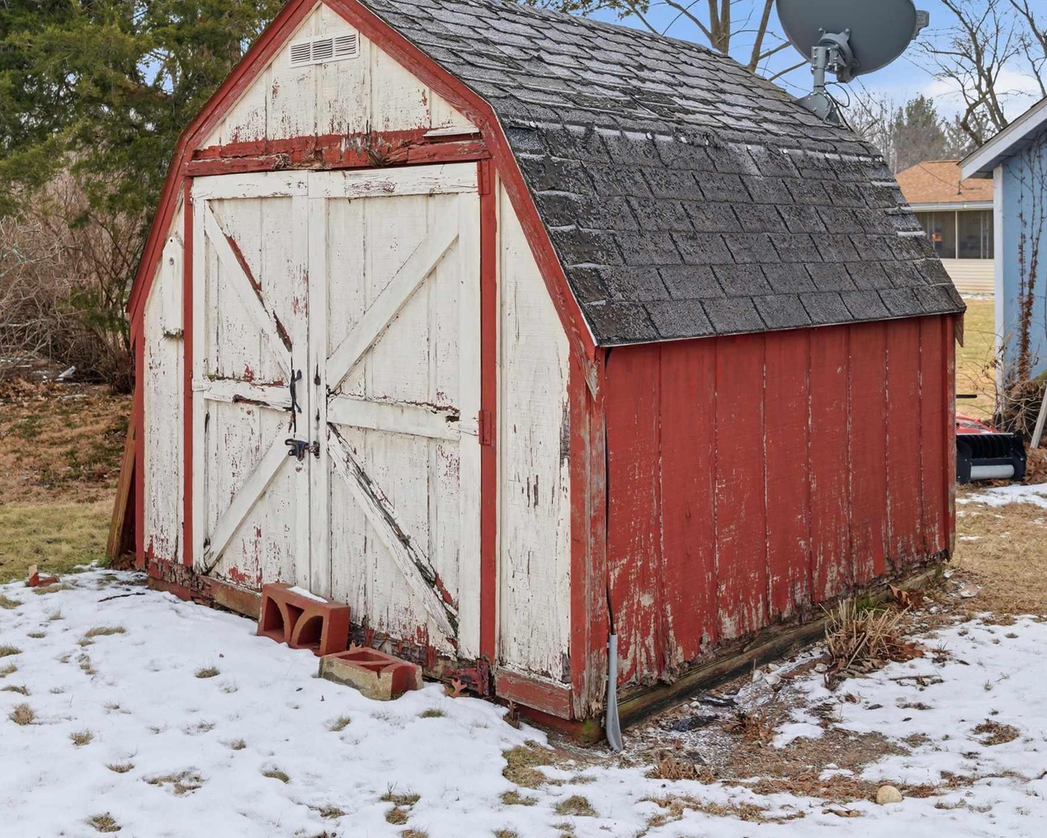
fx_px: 1208
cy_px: 290
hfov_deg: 46.8
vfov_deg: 37.9
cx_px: 526
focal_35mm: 39
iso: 100
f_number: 5.6
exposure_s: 1/1250
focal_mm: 24
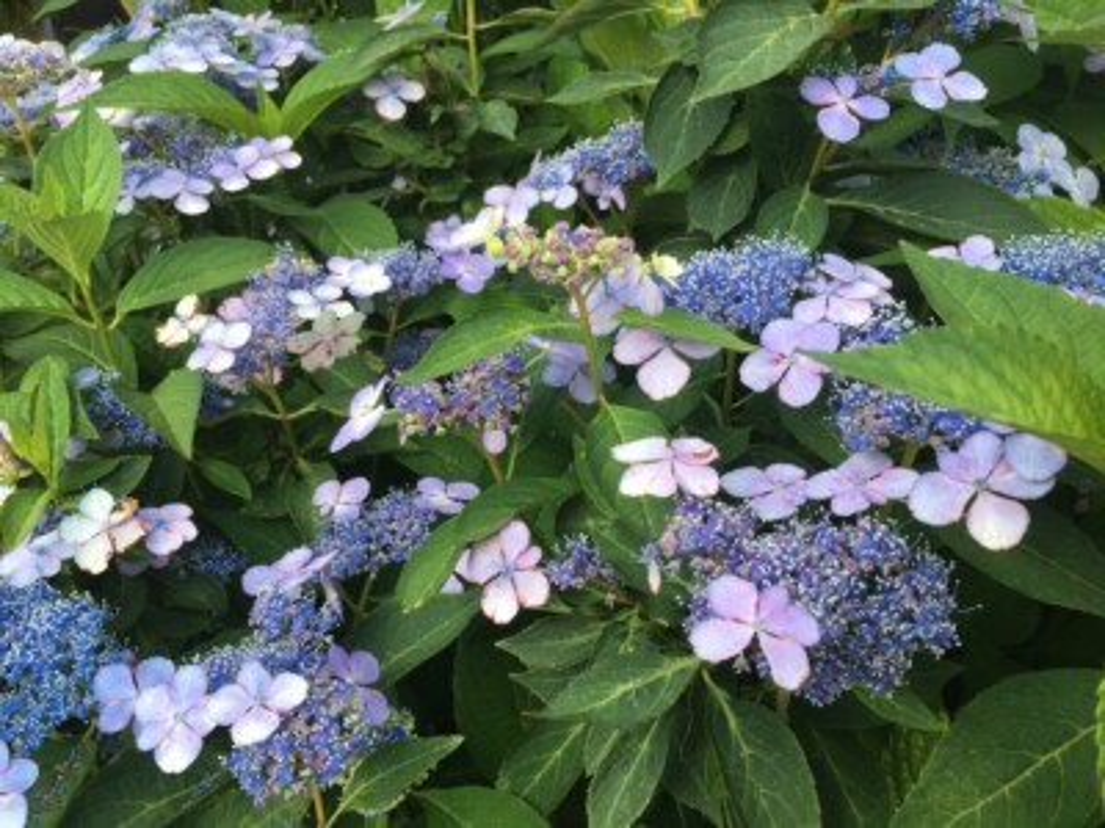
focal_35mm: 29
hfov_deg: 61.7
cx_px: 552
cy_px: 414
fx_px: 926
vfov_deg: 48.2
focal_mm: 4.15
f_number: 2.2
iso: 25
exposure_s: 1/198
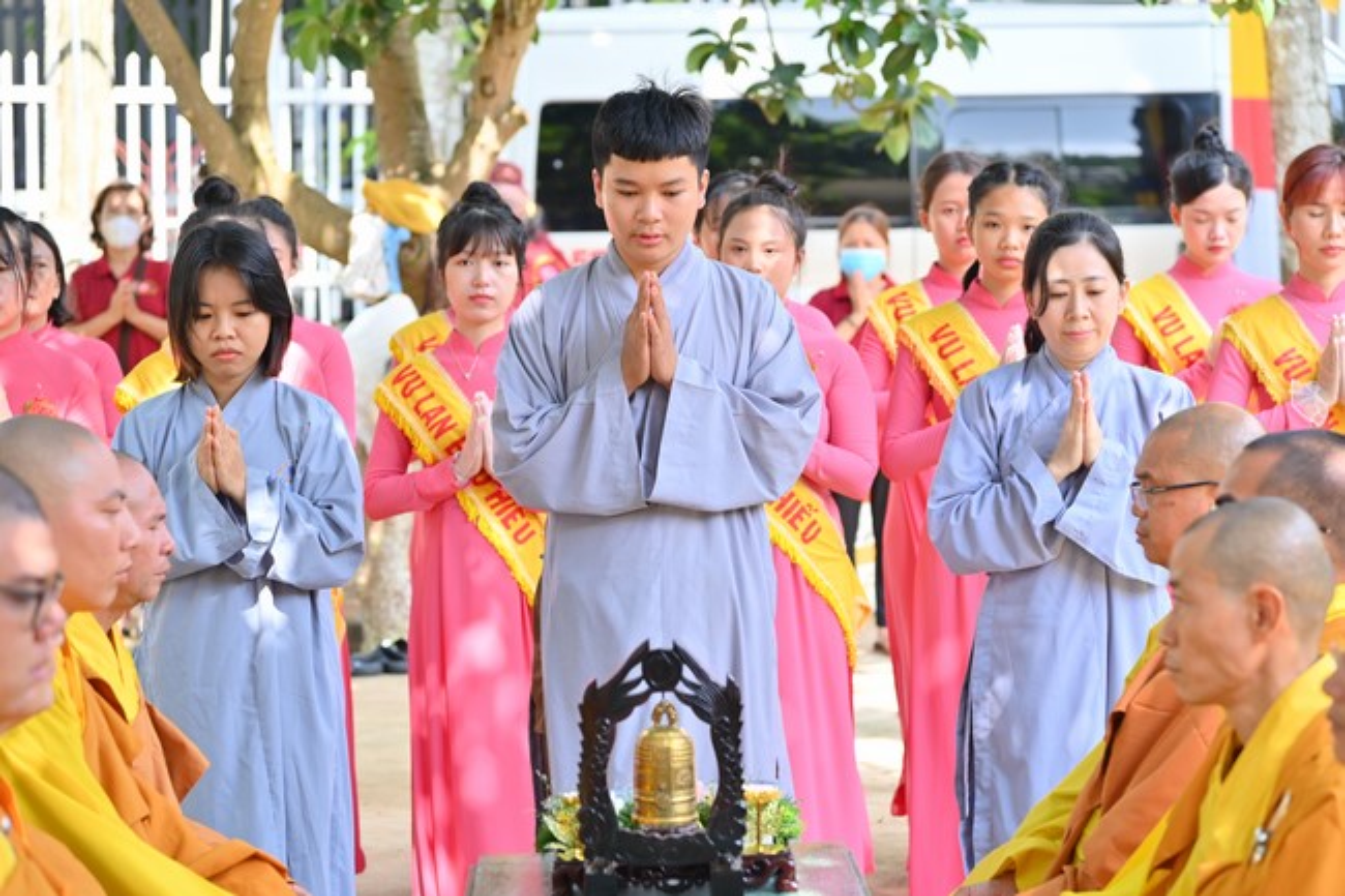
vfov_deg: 12.4
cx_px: 672
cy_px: 448
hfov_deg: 18.6
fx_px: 4108
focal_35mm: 110
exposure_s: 1/125
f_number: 5
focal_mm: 110
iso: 200
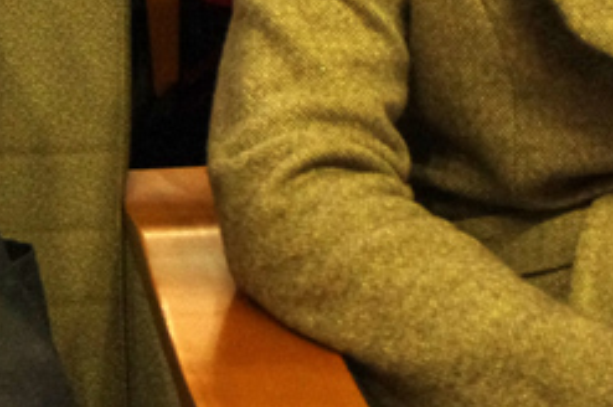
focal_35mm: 203
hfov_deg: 10.1
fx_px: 3452
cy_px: -218
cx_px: 32
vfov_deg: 6.6
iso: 1600
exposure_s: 1/30
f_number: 4
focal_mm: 32.5
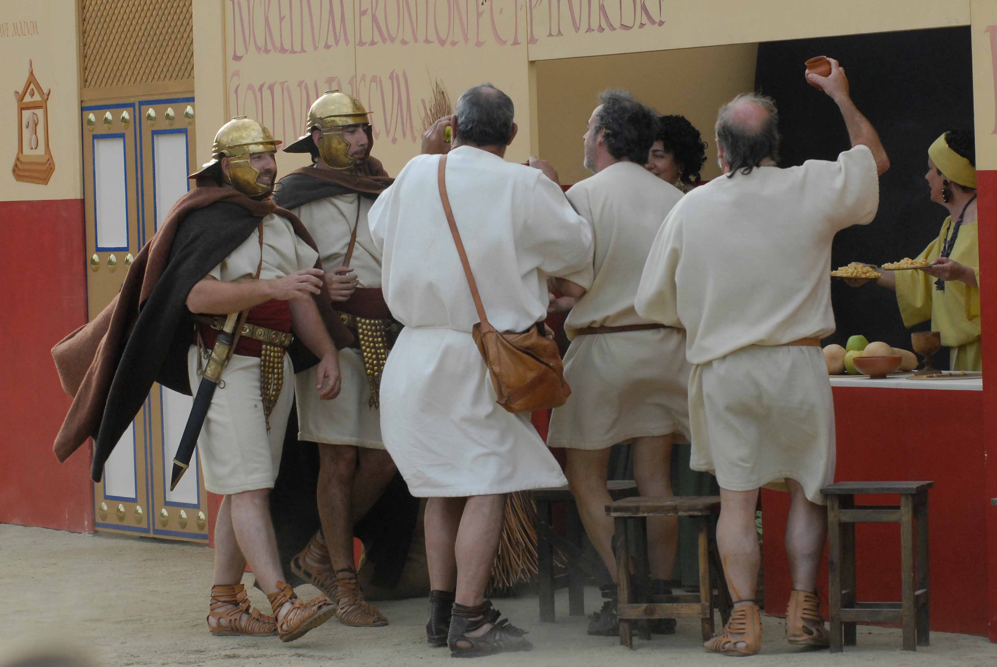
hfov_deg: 15.2
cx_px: 540
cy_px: 303
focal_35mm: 135
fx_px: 3743
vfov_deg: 10.2
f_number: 5.6
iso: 640
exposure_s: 1/500
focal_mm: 80
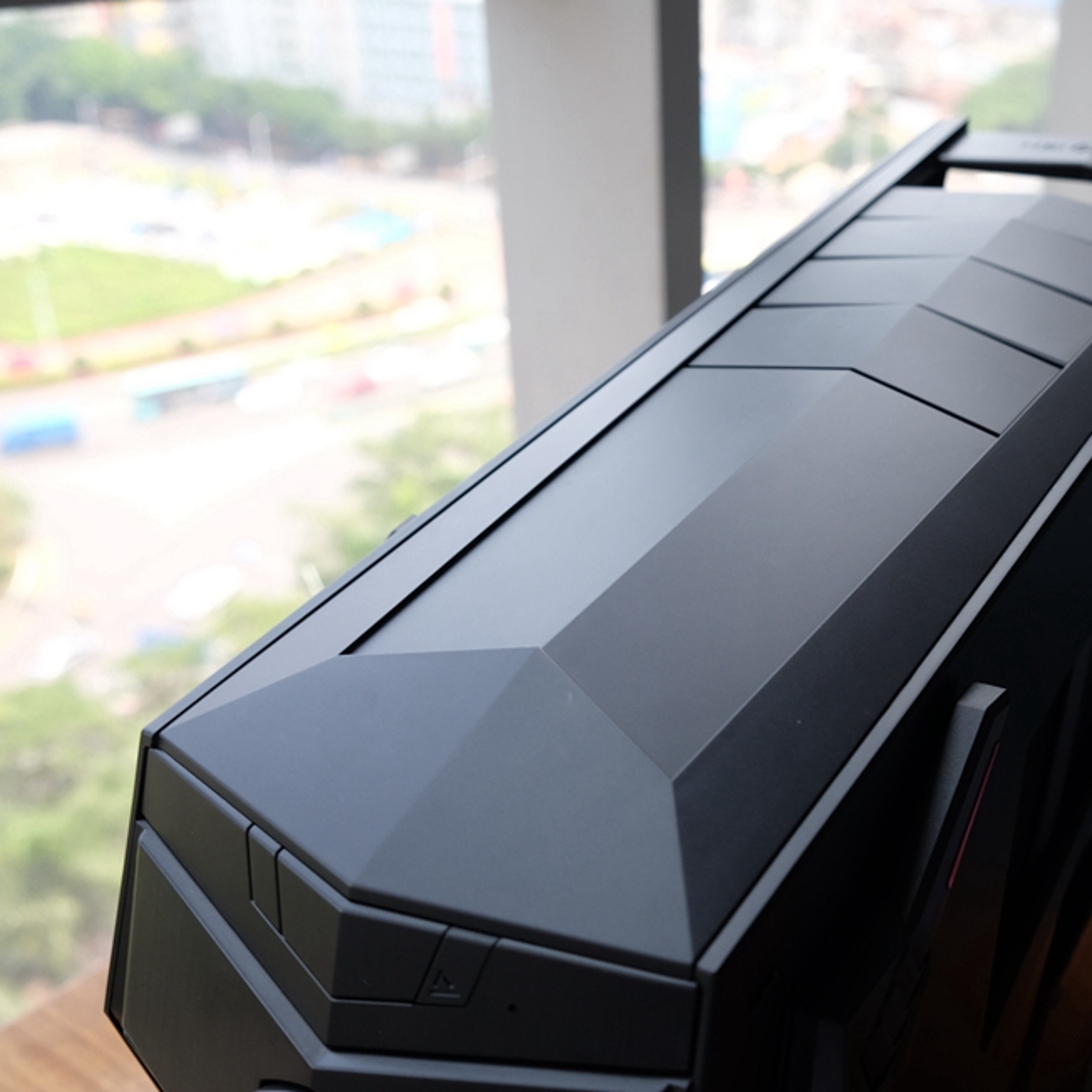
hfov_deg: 43.0
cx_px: 768
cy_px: 559
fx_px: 1356
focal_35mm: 38
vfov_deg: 43.9
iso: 250
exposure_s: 1/28
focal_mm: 19.6
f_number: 4
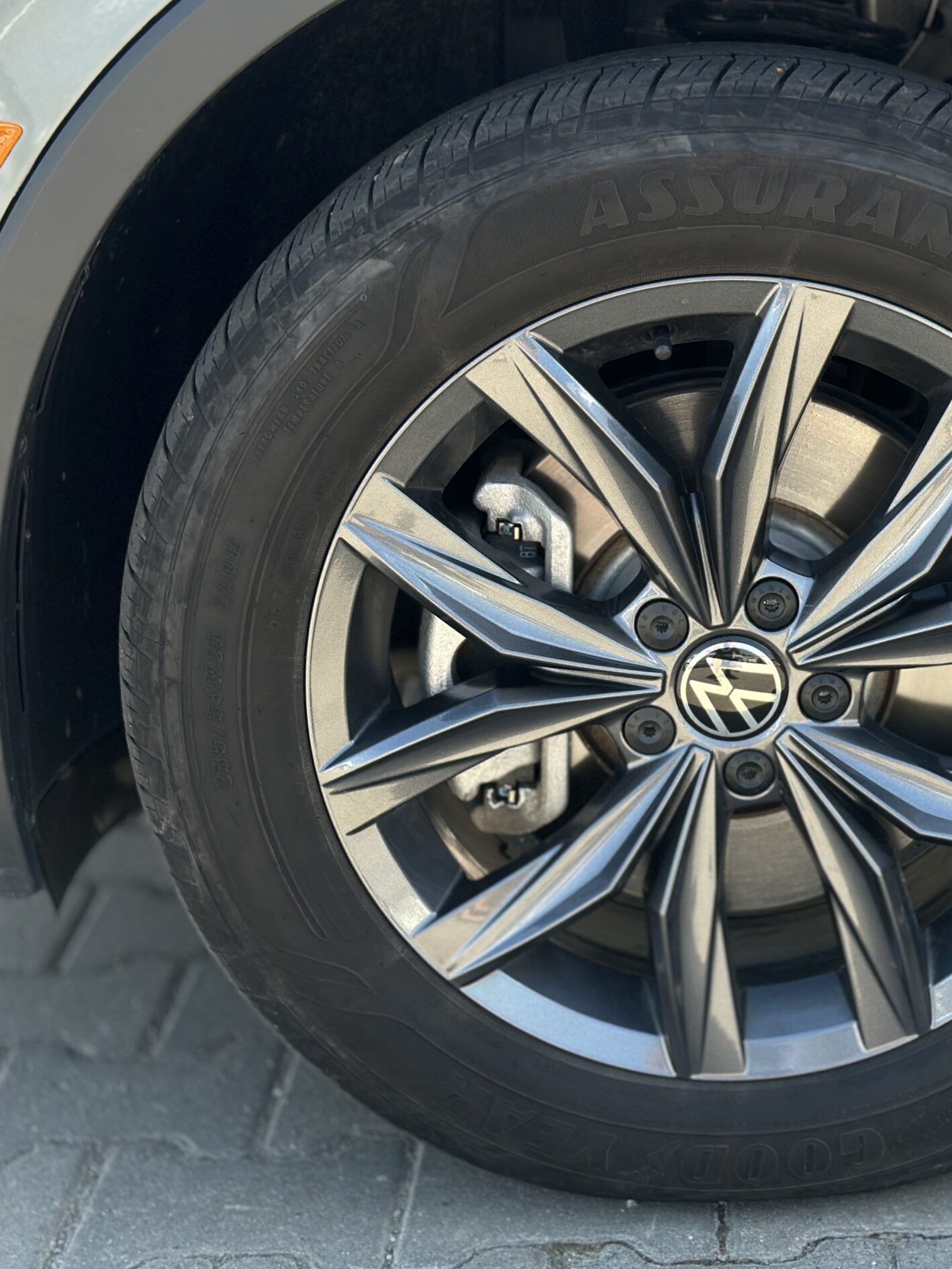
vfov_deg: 29.8
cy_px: 637
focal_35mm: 65
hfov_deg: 22.4
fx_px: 2383
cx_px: 714
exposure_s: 1/756
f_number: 1.78
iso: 80
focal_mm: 6.86
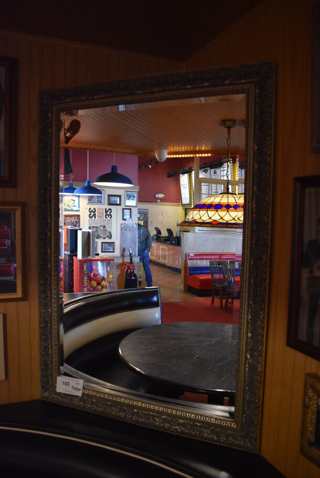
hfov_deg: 48.0
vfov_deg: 67.3
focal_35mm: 27
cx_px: 160
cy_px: 239
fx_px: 359
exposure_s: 1/125
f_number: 3.5
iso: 2000
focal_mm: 18
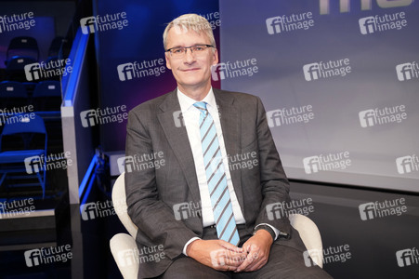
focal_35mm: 41
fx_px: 477
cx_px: 210
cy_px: 140
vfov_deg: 32.6
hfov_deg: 47.4
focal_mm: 41
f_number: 5
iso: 2000
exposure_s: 1/125
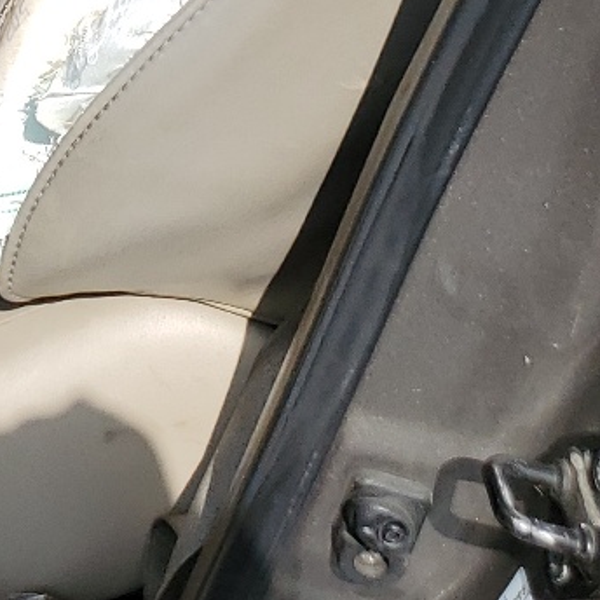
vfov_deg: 14.8
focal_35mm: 107
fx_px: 2098
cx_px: -429
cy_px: -363
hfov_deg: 14.6
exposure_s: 1/3333
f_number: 1.5
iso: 50
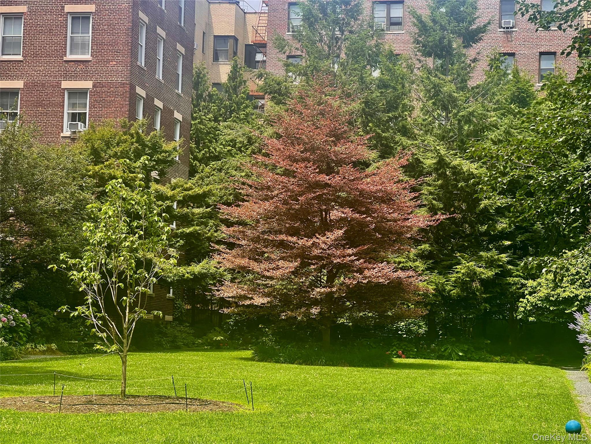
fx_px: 1315
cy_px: 222
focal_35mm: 77
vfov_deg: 19.1
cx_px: 296
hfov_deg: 25.3
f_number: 2.8
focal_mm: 9
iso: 32
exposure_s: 1/233
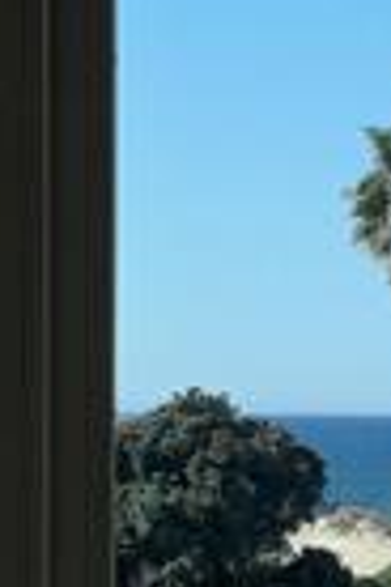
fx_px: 6044
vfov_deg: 5.5
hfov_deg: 3.7
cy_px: 591
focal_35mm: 371
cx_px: 867
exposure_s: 1/541
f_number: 2.8
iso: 32
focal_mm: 9
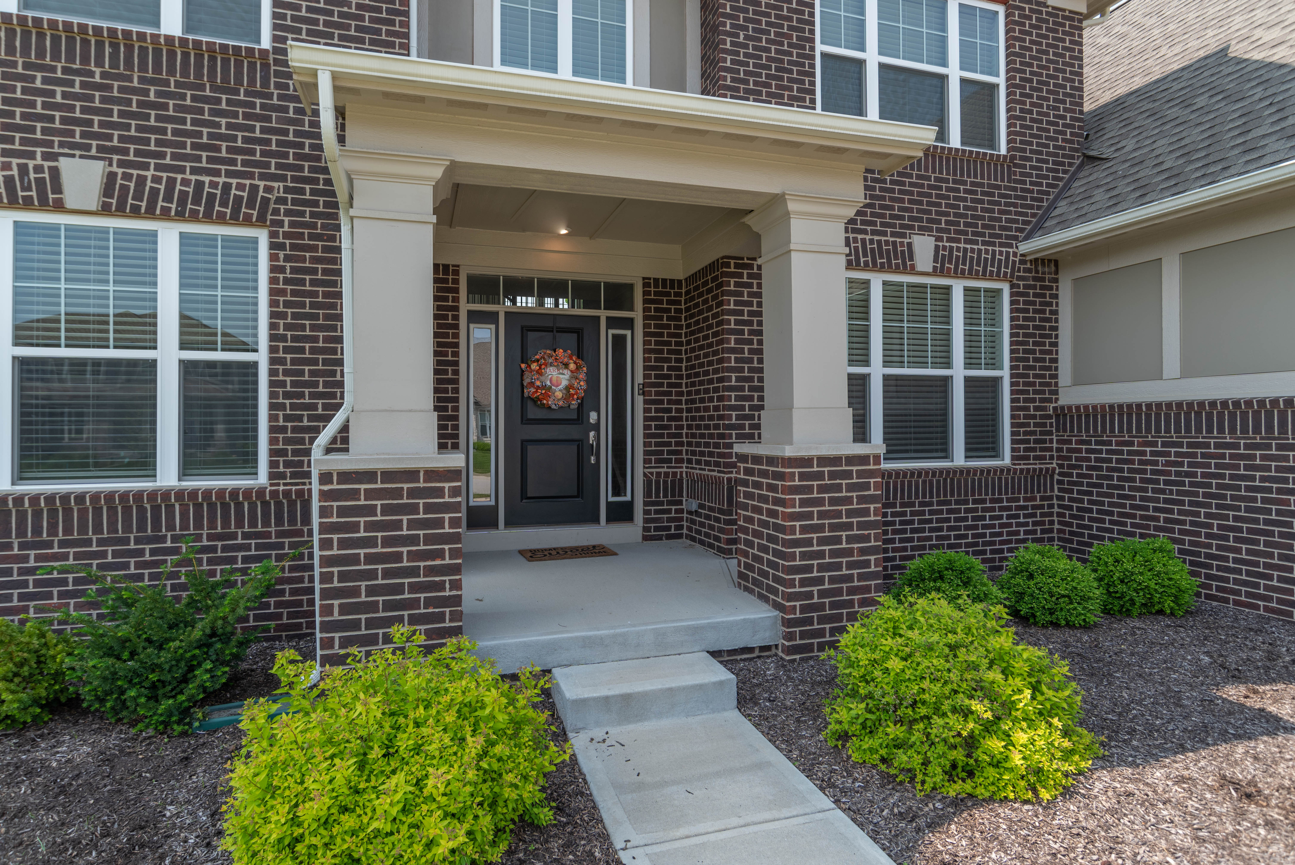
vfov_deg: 67.4
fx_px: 648
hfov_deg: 90.0
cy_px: 432
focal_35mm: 18
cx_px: 648
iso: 50
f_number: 8
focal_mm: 18
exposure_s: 1/80
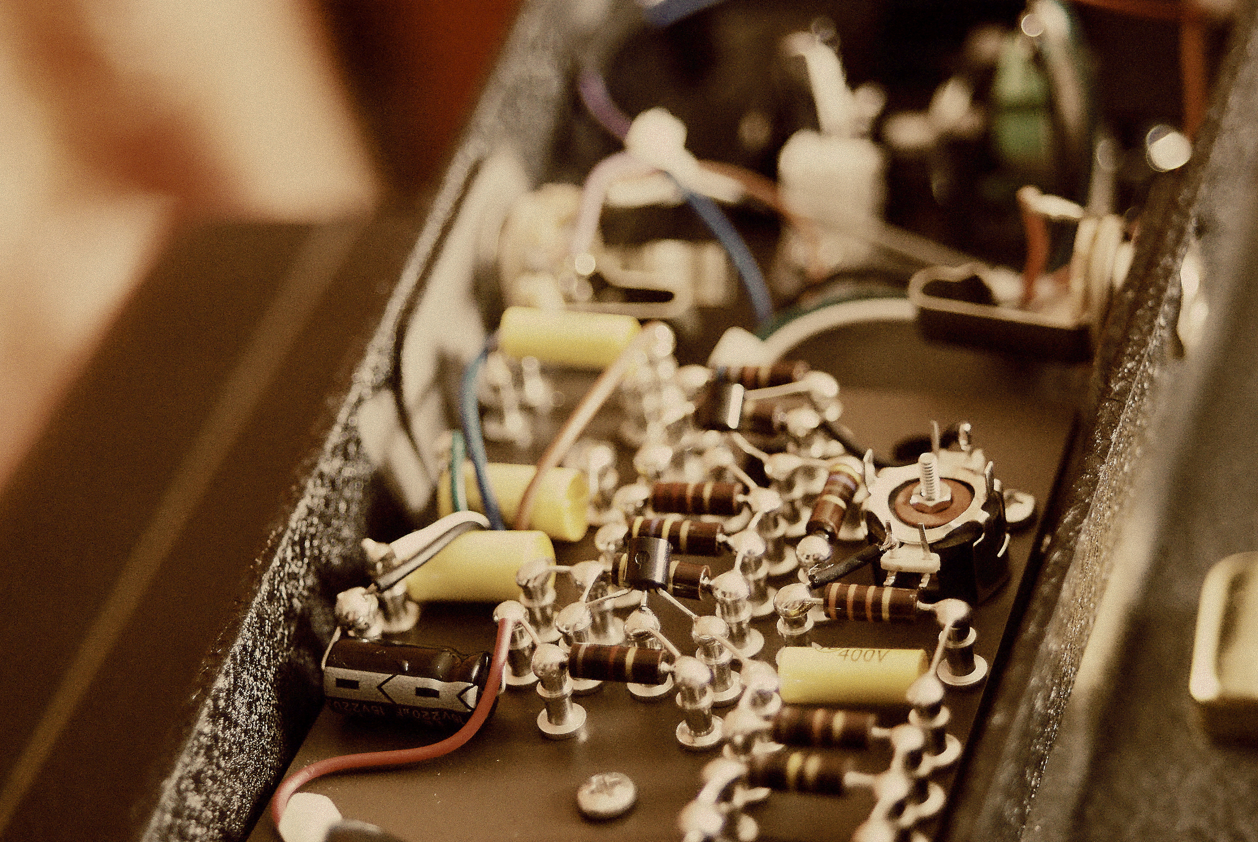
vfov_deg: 13.1
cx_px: 629
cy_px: 421
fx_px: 3674
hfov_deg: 19.4
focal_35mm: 105
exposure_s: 1/80
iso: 1600
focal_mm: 70
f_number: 4
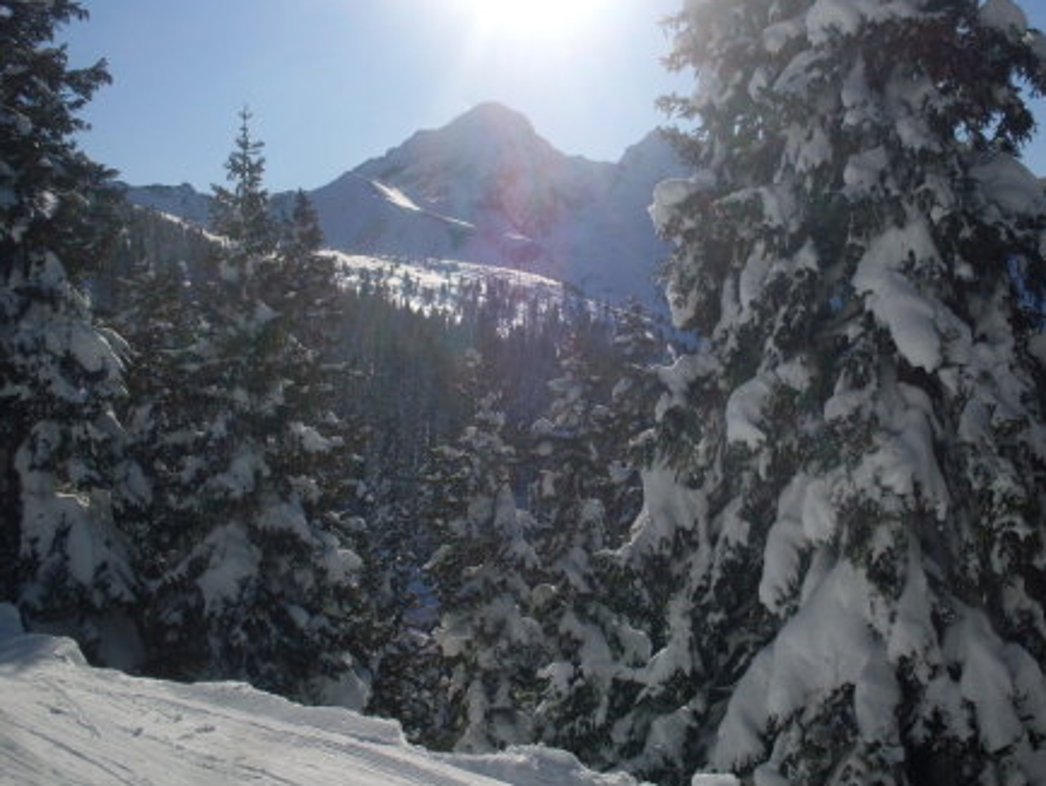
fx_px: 1270
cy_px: 366
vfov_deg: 34.4
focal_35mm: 42
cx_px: 554
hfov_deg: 44.7
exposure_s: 1/750
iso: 80
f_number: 8.4
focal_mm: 6.3
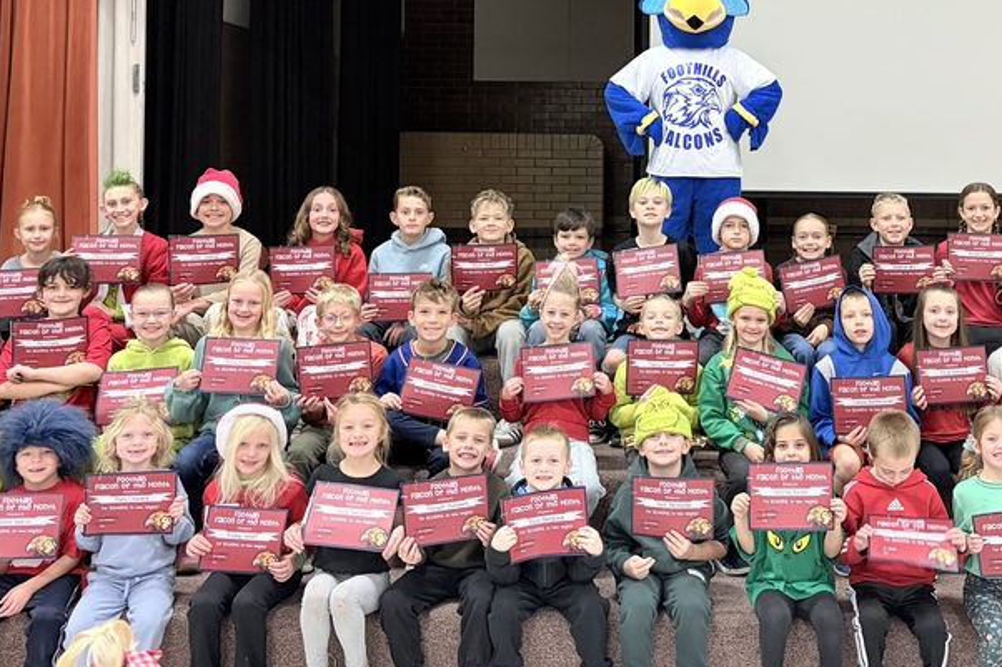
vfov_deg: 28.4
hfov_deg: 42.0
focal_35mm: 46
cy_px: 101
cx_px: 691
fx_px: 1280
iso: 320
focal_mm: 5.96
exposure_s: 1/60
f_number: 1.6
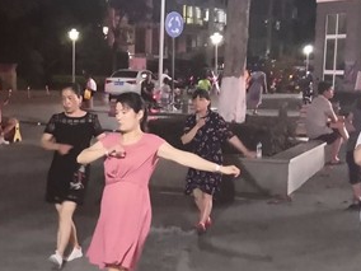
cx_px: 145
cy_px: 196
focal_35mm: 76
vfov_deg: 19.3
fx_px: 793
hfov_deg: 25.6
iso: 1600
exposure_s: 1/12.5
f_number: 1.8
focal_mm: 3.95
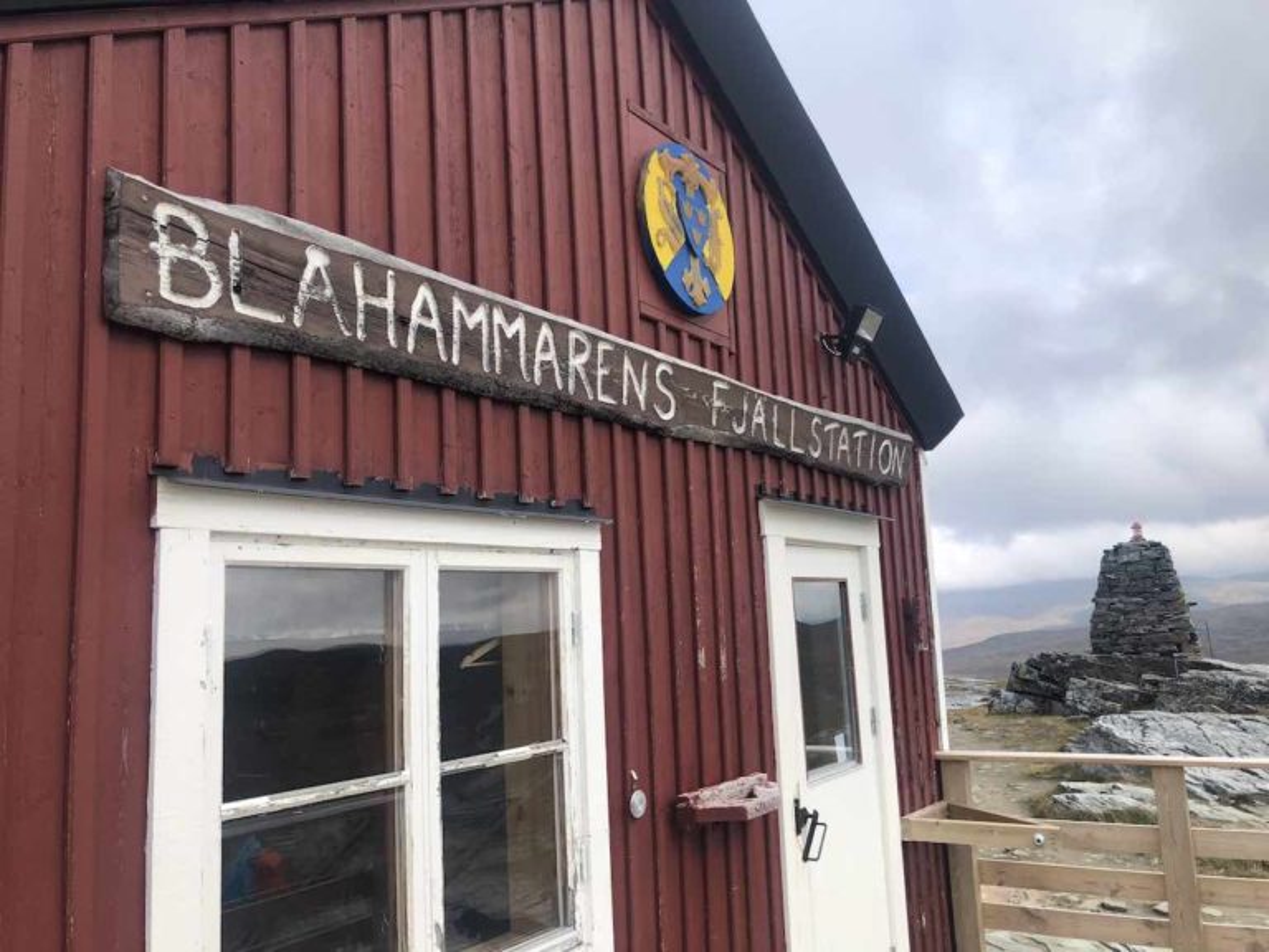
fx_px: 1026
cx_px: 634
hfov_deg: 63.4
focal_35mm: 28
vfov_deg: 49.7
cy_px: 476
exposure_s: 1/979
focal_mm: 3.99
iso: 20
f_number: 1.8
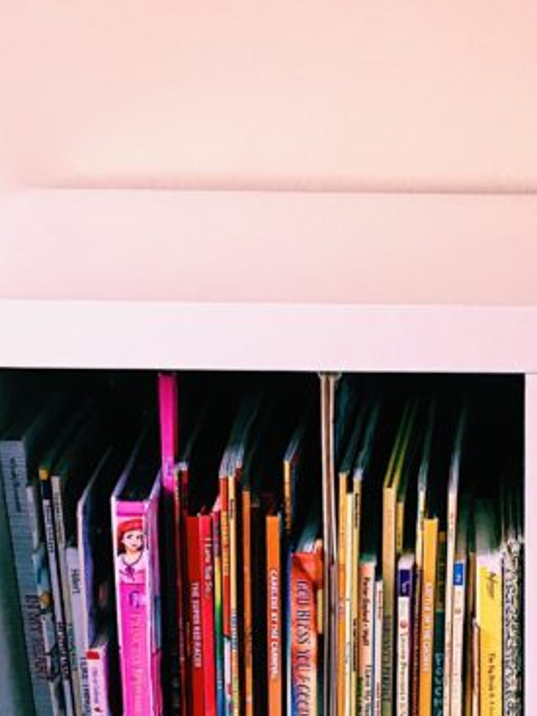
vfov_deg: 23.2
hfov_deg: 17.7
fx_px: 1676
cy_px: 704
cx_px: 542
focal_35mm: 81
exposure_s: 1/30
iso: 50
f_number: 2.2
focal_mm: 4.15
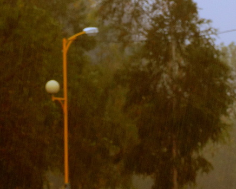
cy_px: 200
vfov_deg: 3.8
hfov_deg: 4.8
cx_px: 248
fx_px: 2836
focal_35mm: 406
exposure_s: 1/15
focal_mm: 90
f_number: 13
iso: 400
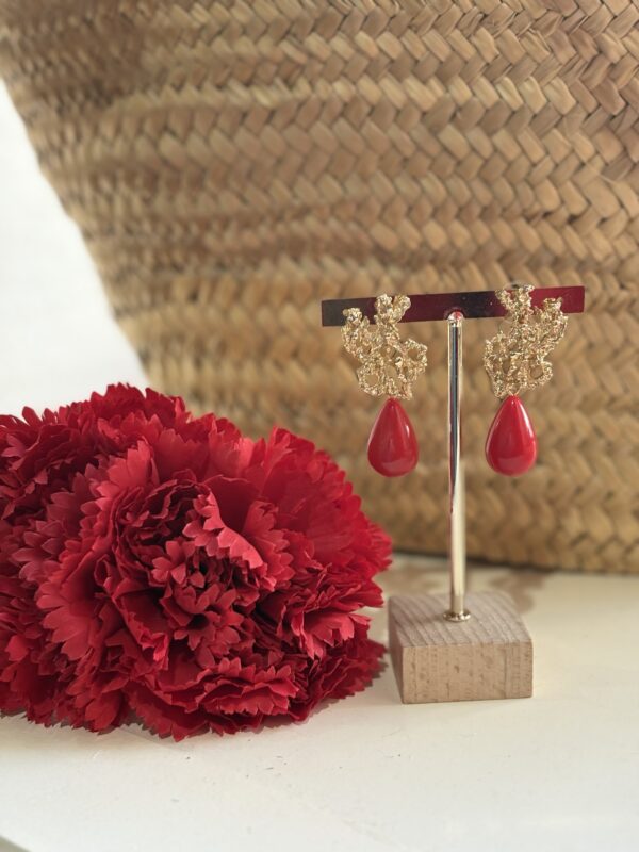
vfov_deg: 36.8
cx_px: 320
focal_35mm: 52
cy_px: 426
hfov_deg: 28.0
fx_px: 1280
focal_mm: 5.96
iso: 100
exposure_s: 1/50
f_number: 1.6
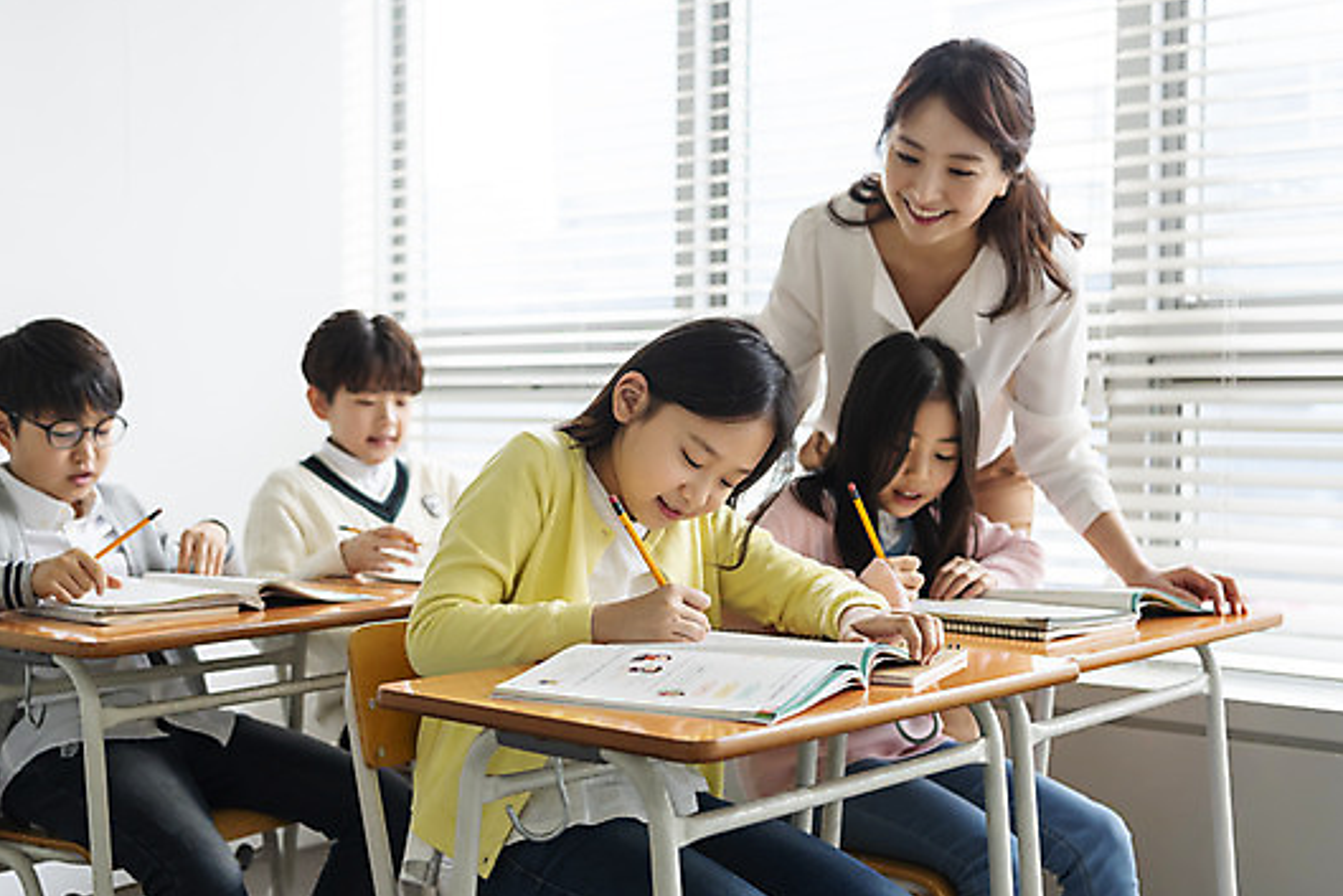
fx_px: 1604
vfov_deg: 31.2
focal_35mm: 43
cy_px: 432
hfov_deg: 45.3
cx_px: 593
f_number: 2.8
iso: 640
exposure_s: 1/200
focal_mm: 38
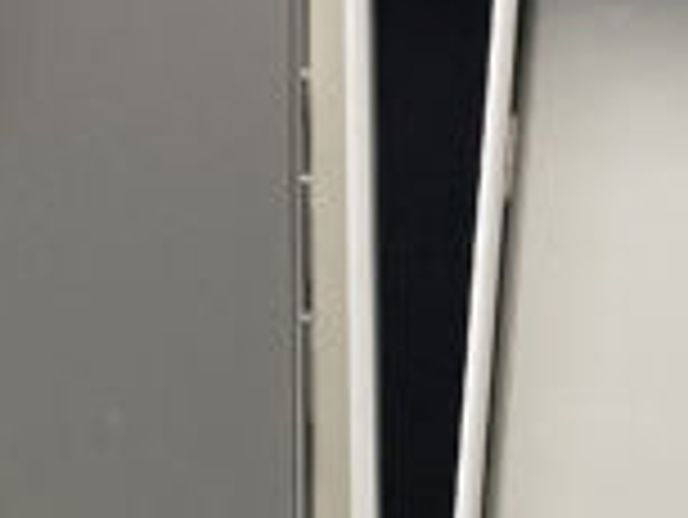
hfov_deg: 16.3
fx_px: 2407
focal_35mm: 121
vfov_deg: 12.1
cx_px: 414
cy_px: 568
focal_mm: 3
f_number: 1.8
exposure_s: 1/30
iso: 500
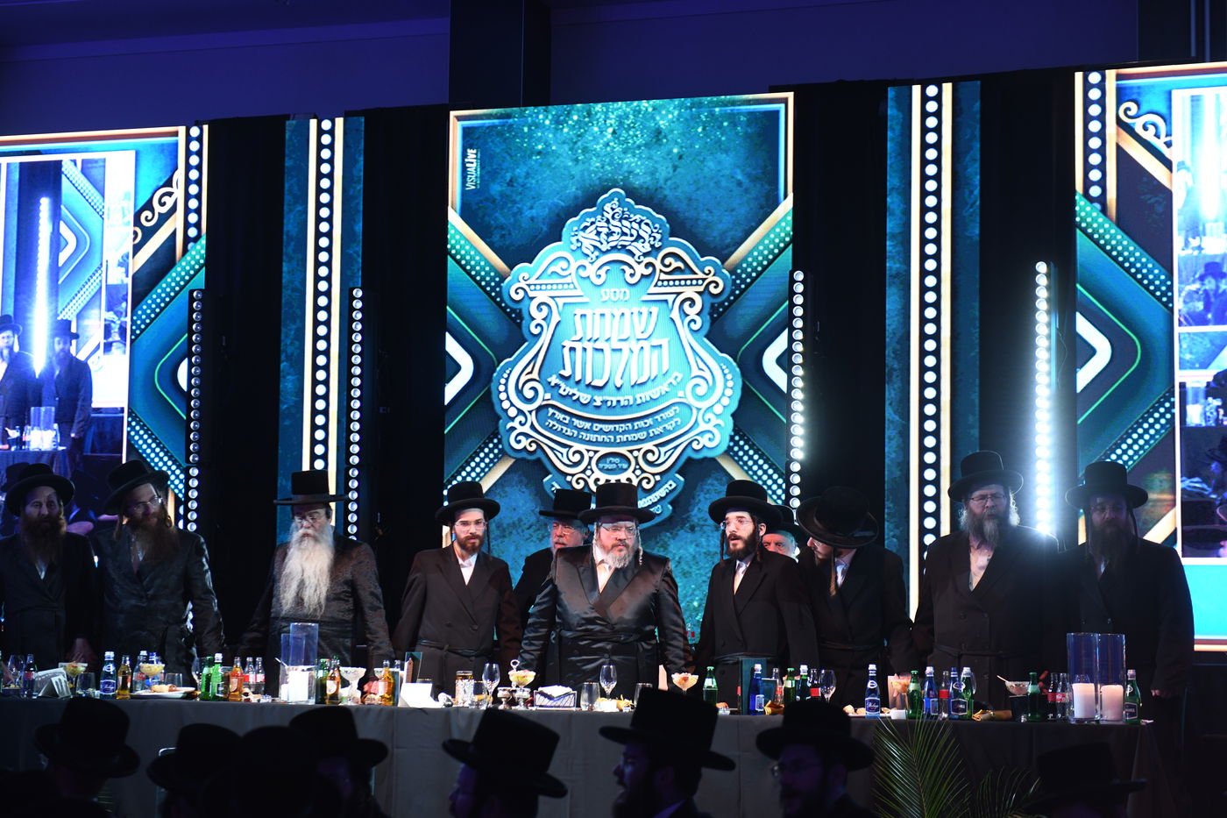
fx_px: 2113
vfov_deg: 21.9
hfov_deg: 32.4
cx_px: 614
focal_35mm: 62
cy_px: 409
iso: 1250
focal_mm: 62
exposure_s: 1/100
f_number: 3.5
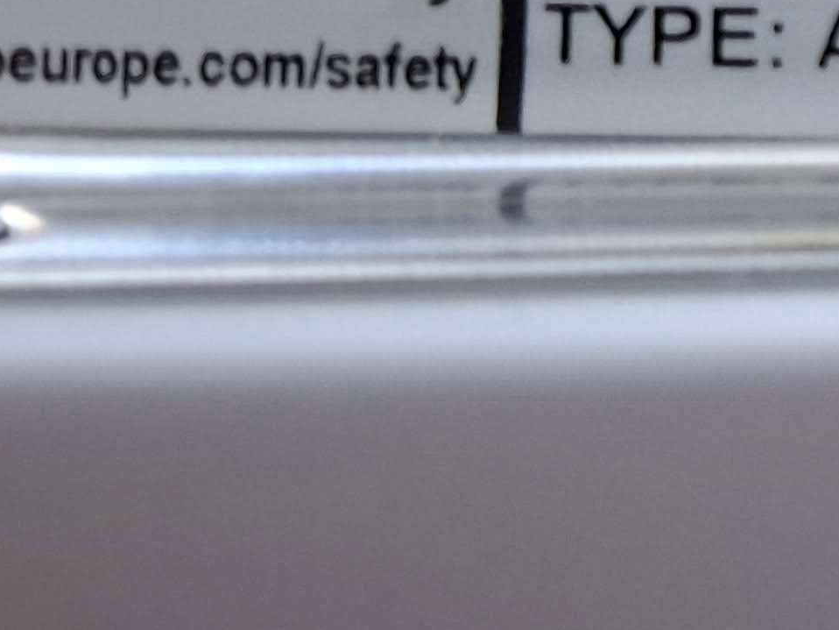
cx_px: 1371
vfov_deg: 15.0
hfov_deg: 17.6
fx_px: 2327
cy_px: -93
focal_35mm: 96
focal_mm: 5.54
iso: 320
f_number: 1.8
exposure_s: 1/33
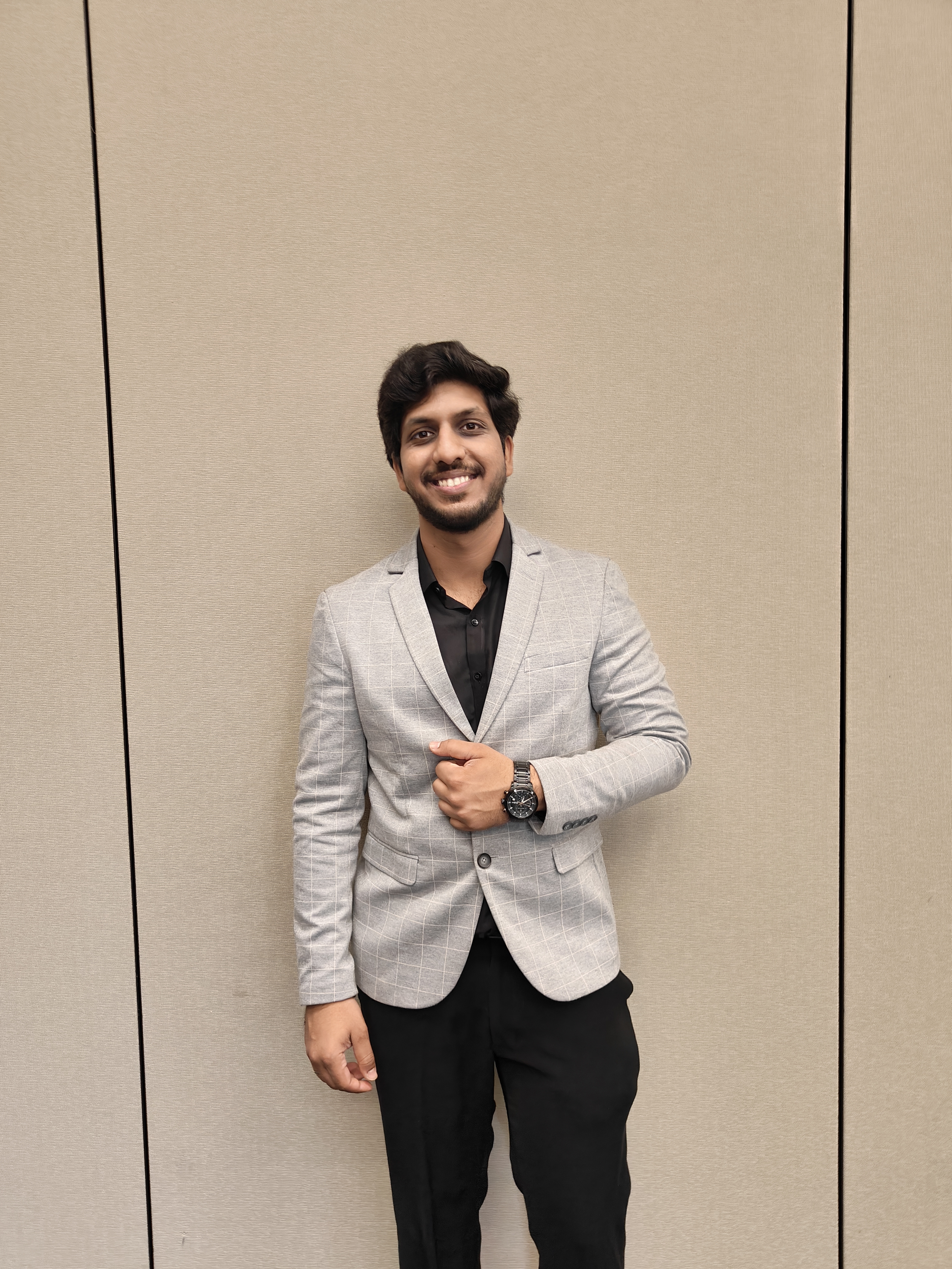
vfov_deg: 71.6
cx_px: 476
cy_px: 634
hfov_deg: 56.8
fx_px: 880
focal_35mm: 24
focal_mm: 5.59
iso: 640
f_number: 1.8
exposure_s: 1/50
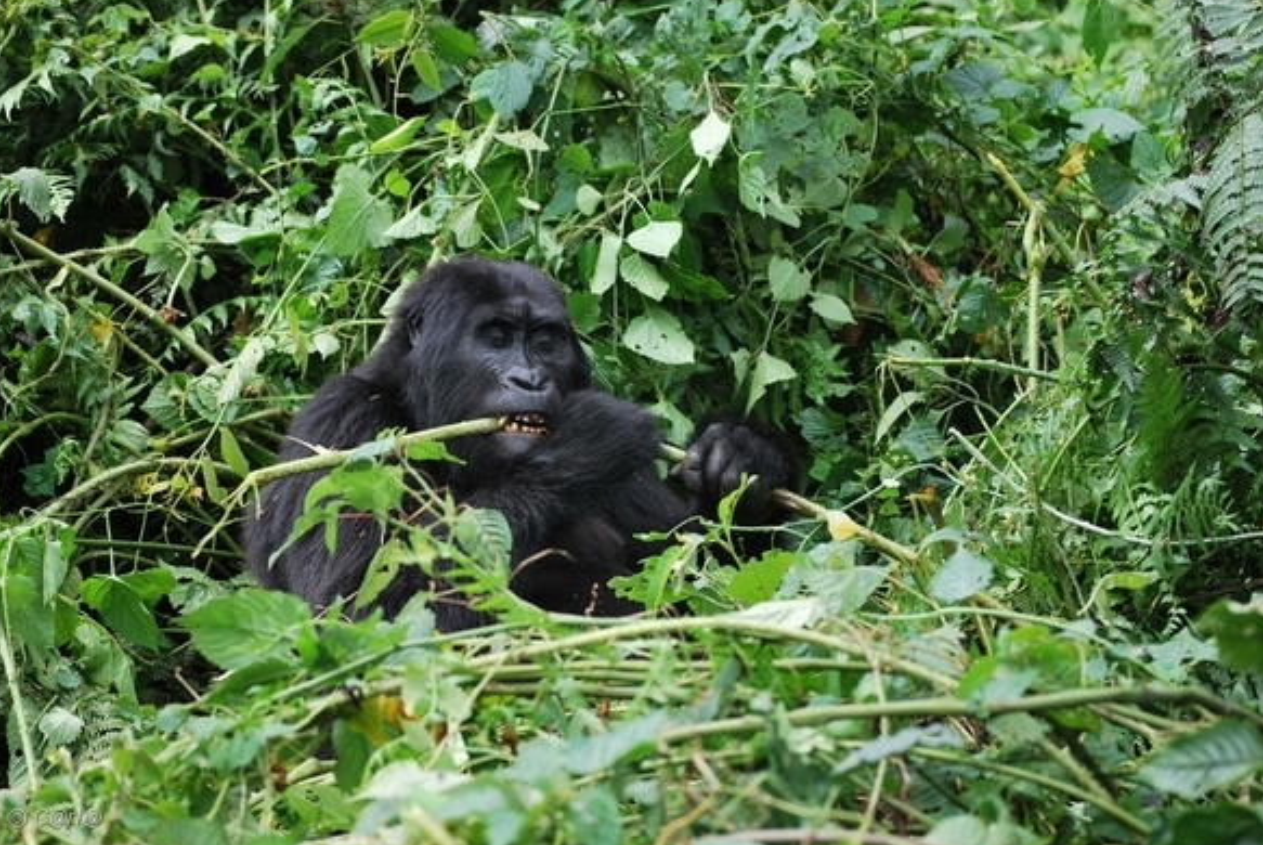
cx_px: 624
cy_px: 421
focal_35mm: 105
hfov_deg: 19.4
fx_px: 3687
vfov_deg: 13.1
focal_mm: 68
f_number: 4.2
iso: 200
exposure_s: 1/320
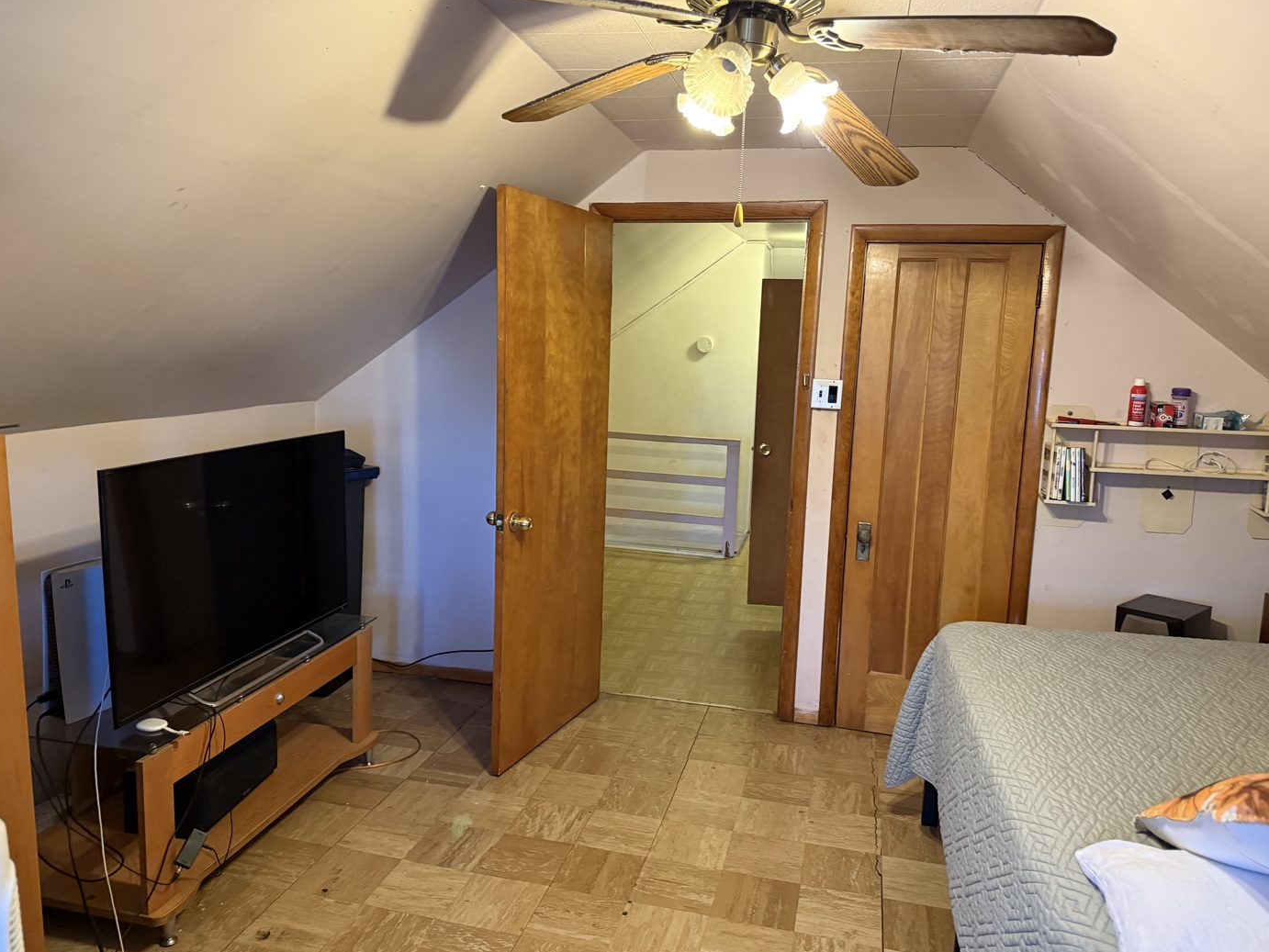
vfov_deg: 54.9
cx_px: 637
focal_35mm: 25
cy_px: 463
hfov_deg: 69.4
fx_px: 917
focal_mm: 6.76
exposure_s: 1/60
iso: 640
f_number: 1.78
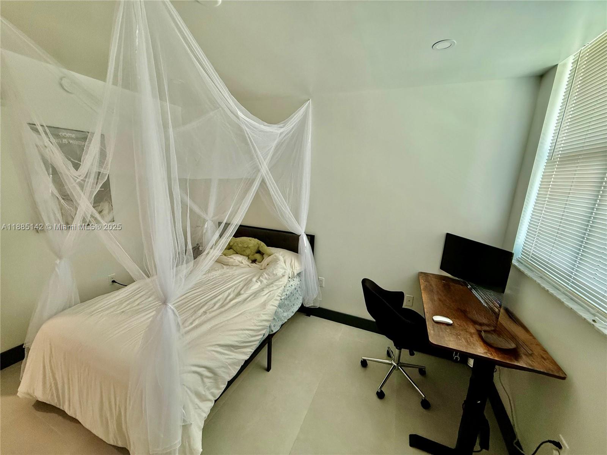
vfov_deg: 85.7
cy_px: 228
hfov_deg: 102.1
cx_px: 304
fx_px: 245
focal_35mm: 14
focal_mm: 2.22
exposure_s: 1/99
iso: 400
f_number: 2.2
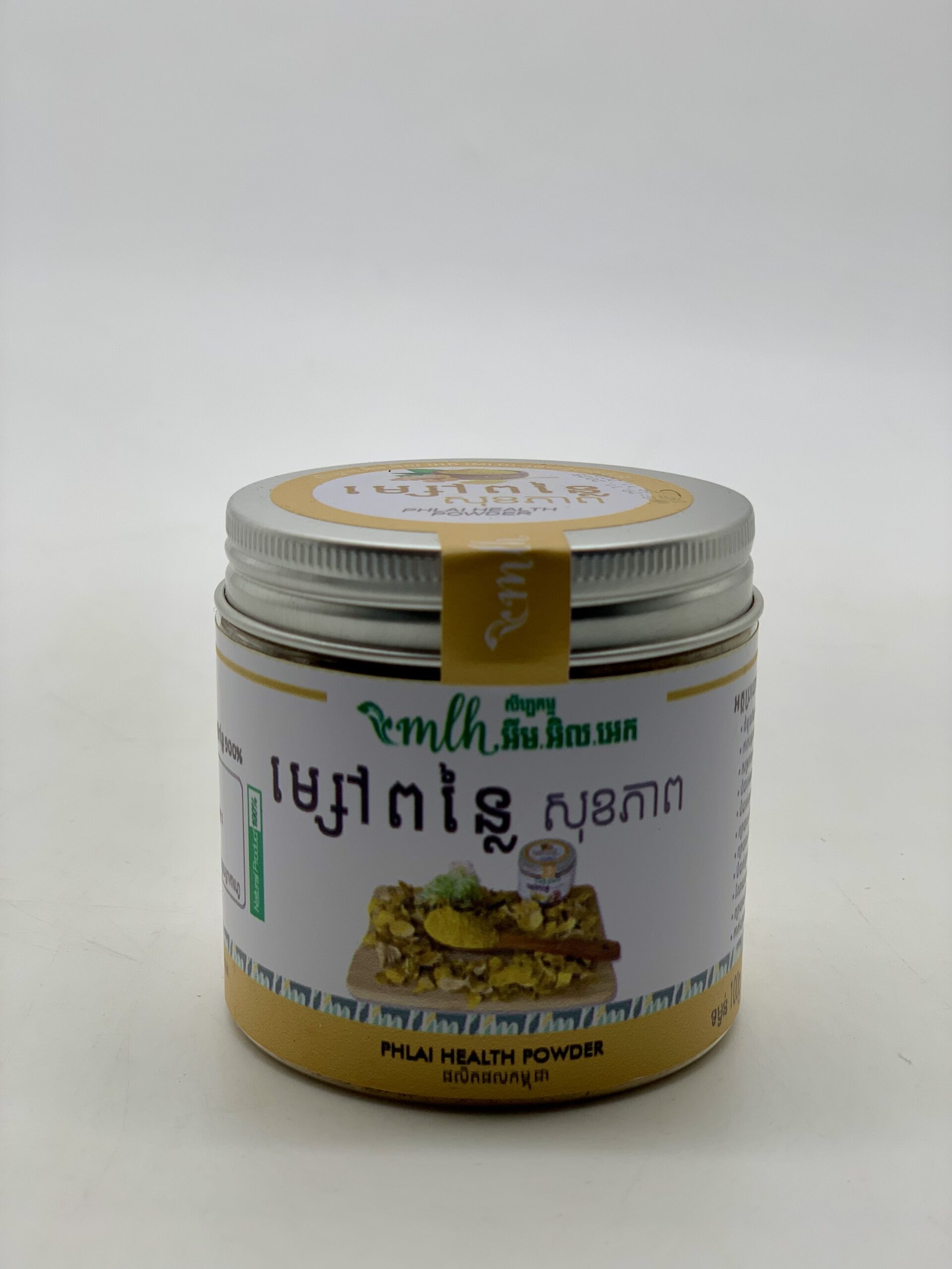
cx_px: 476
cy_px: 634
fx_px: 1907
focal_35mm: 52
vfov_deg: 36.8
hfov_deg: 28.0
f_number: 2.4
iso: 16
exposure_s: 1/121
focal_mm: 6
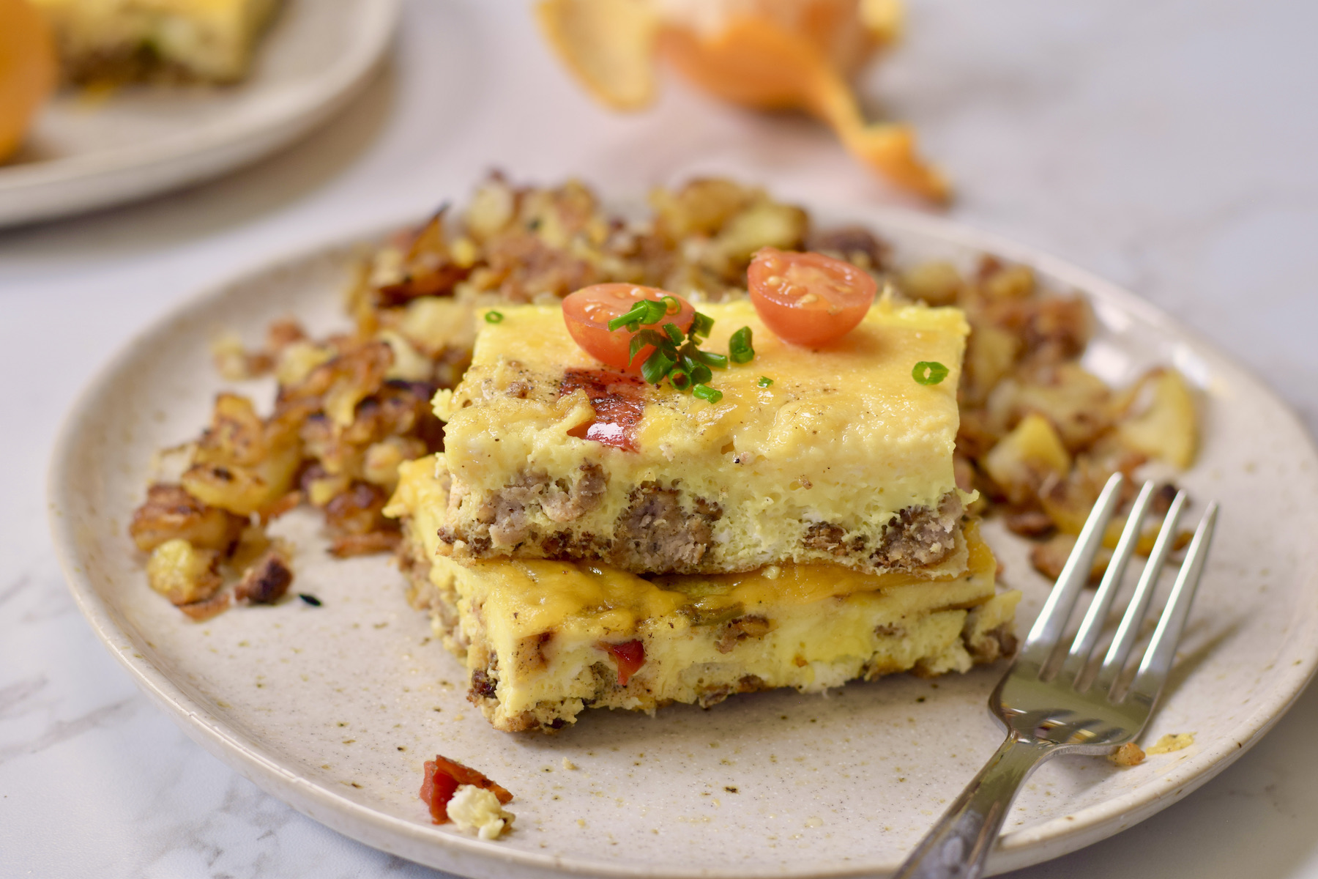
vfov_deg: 18.2
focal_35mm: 75
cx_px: 659
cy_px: 440
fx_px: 2746
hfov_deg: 27.0
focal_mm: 50
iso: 200
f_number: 4.5
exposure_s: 1/60
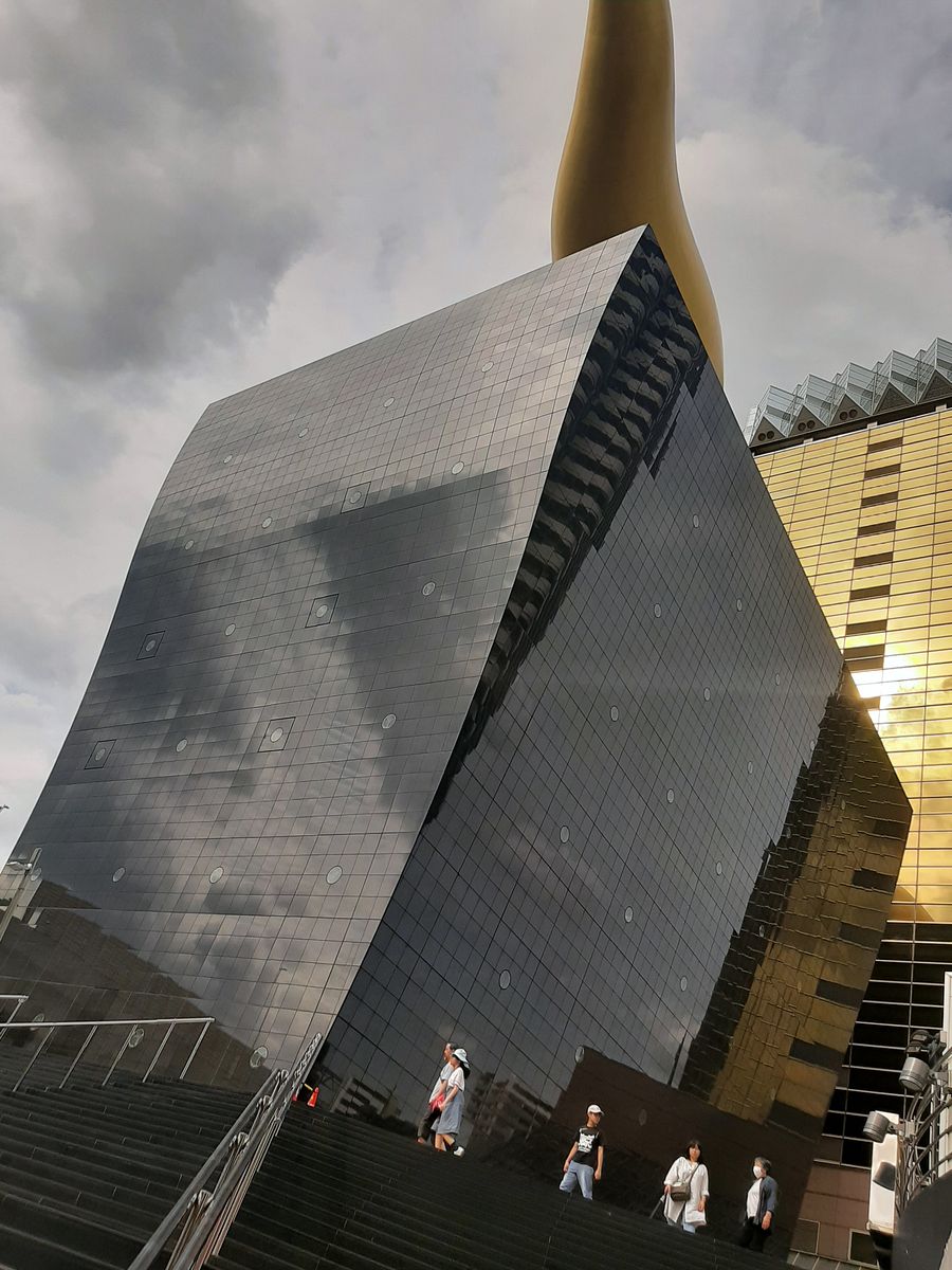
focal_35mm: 26
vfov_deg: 67.3
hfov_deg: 53.1
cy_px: 635
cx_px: 476
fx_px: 953
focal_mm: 3.93
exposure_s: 1/2950
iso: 40
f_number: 1.7
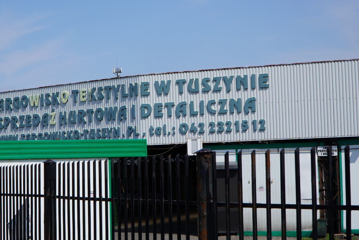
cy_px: 89
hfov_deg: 26.6
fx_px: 755
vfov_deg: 18.0
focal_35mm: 76
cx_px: 130
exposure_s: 1/320
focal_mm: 35
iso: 100
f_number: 10
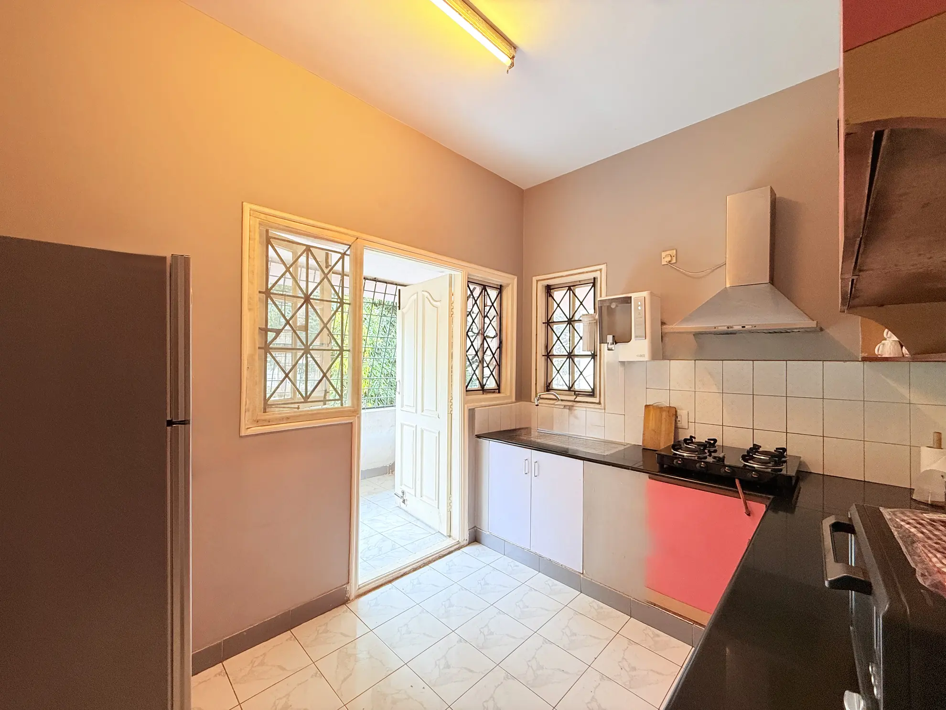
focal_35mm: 14
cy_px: 355
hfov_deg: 102.1
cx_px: 473
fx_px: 383
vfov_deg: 85.7
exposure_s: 1/100
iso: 100
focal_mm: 2.22
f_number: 2.2
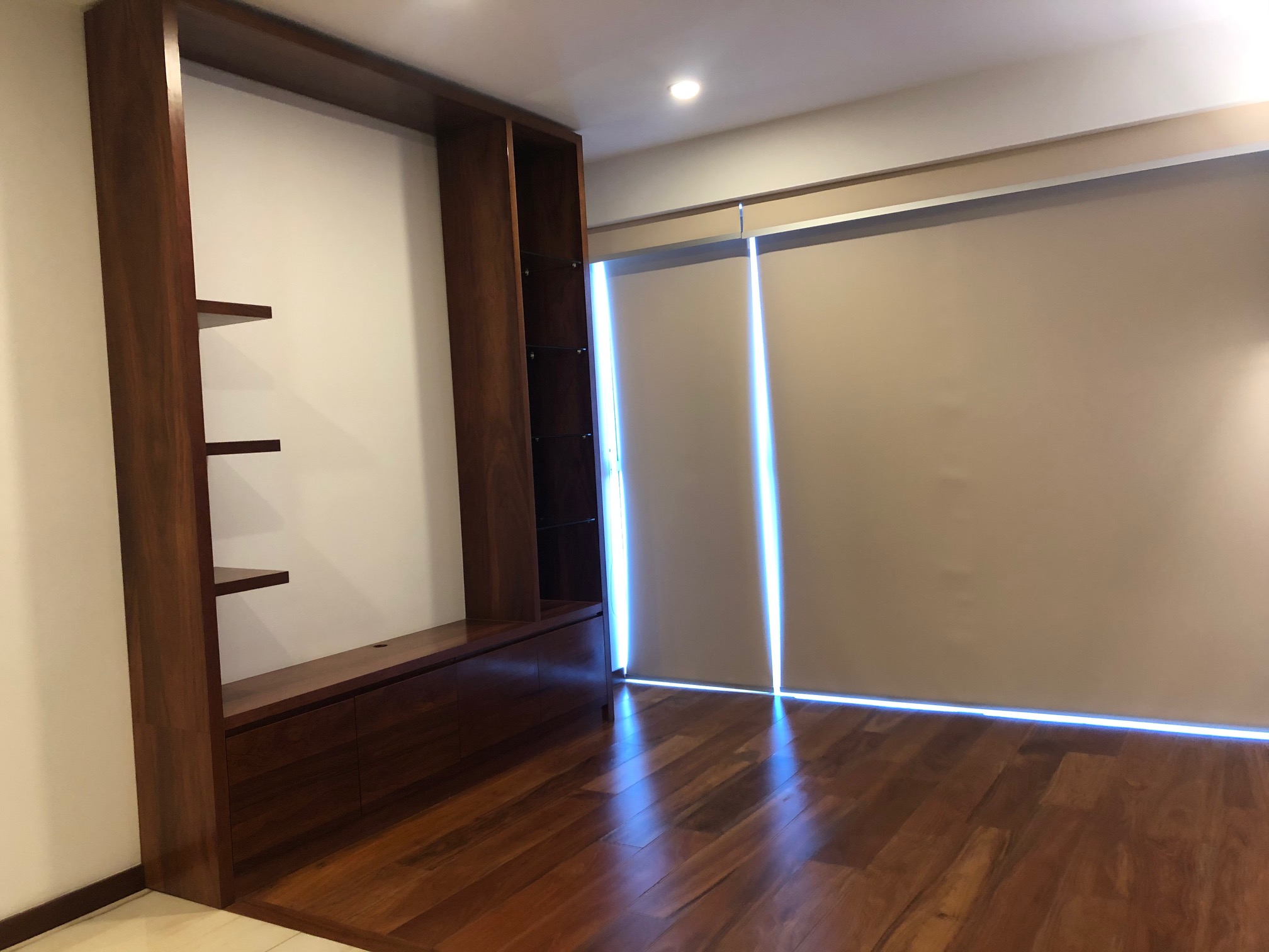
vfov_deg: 49.7
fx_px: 1026
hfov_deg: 63.4
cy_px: 476
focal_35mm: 28
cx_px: 634
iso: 64
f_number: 1.8
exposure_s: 1/15
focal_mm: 3.99
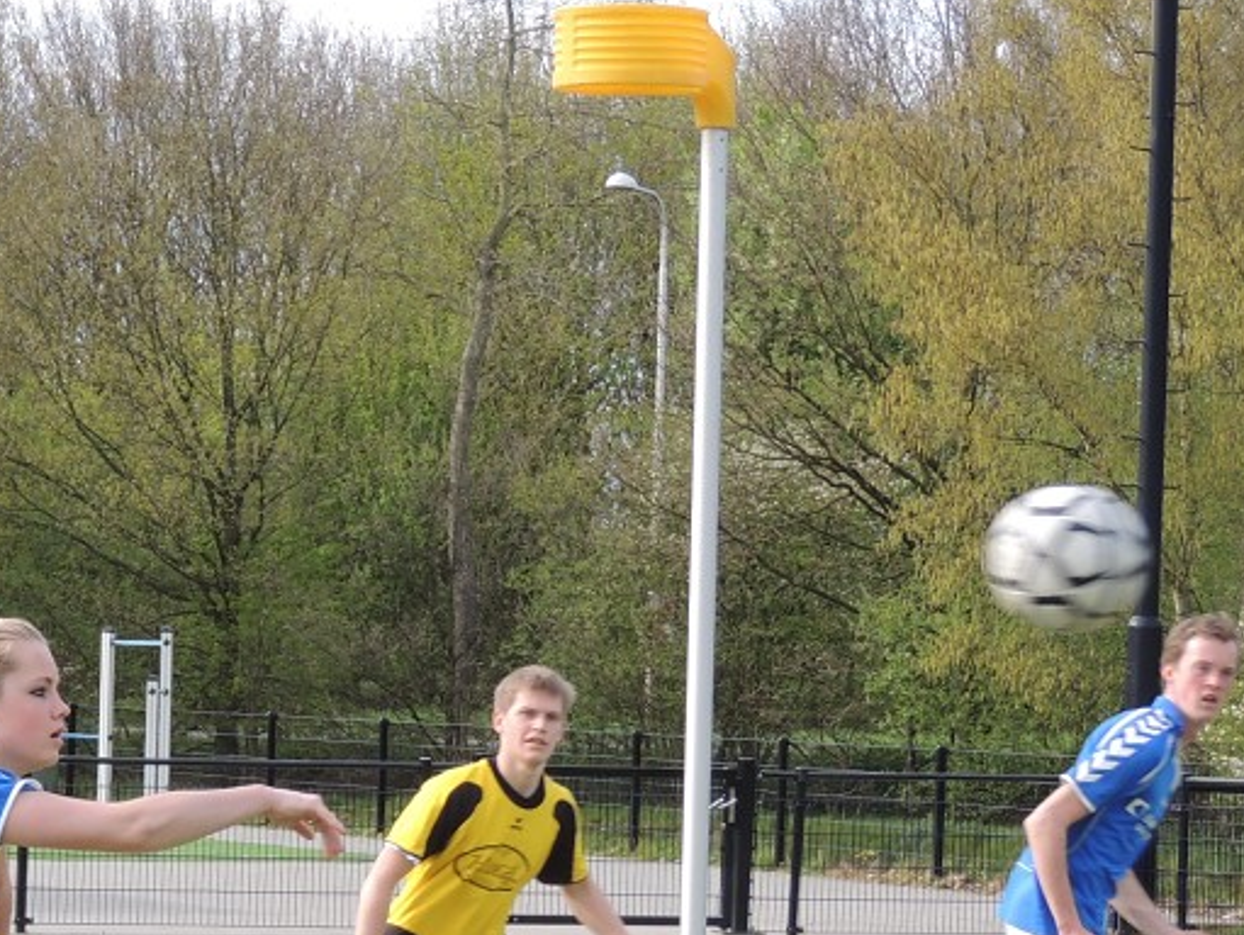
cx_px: -15
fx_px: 6329
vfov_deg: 8.4
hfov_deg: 11.1
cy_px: 709
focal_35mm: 176
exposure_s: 1/250
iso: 100
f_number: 3.9
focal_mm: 13.3
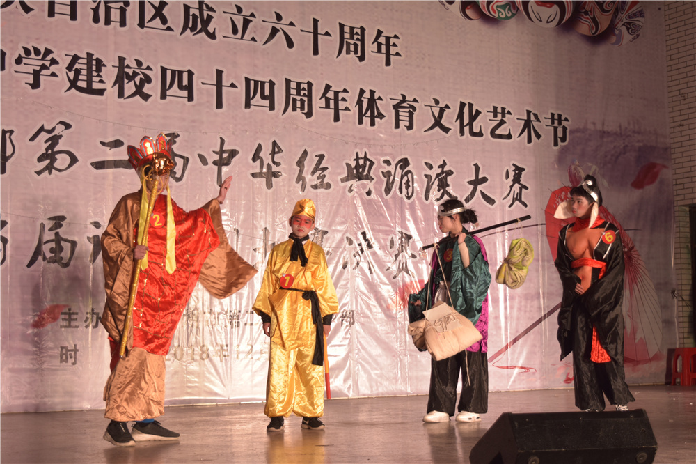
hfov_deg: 33.4
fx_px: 1160
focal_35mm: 60
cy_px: 232
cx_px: 348
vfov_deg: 22.6
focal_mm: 40
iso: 320
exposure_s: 1/80
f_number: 4.8
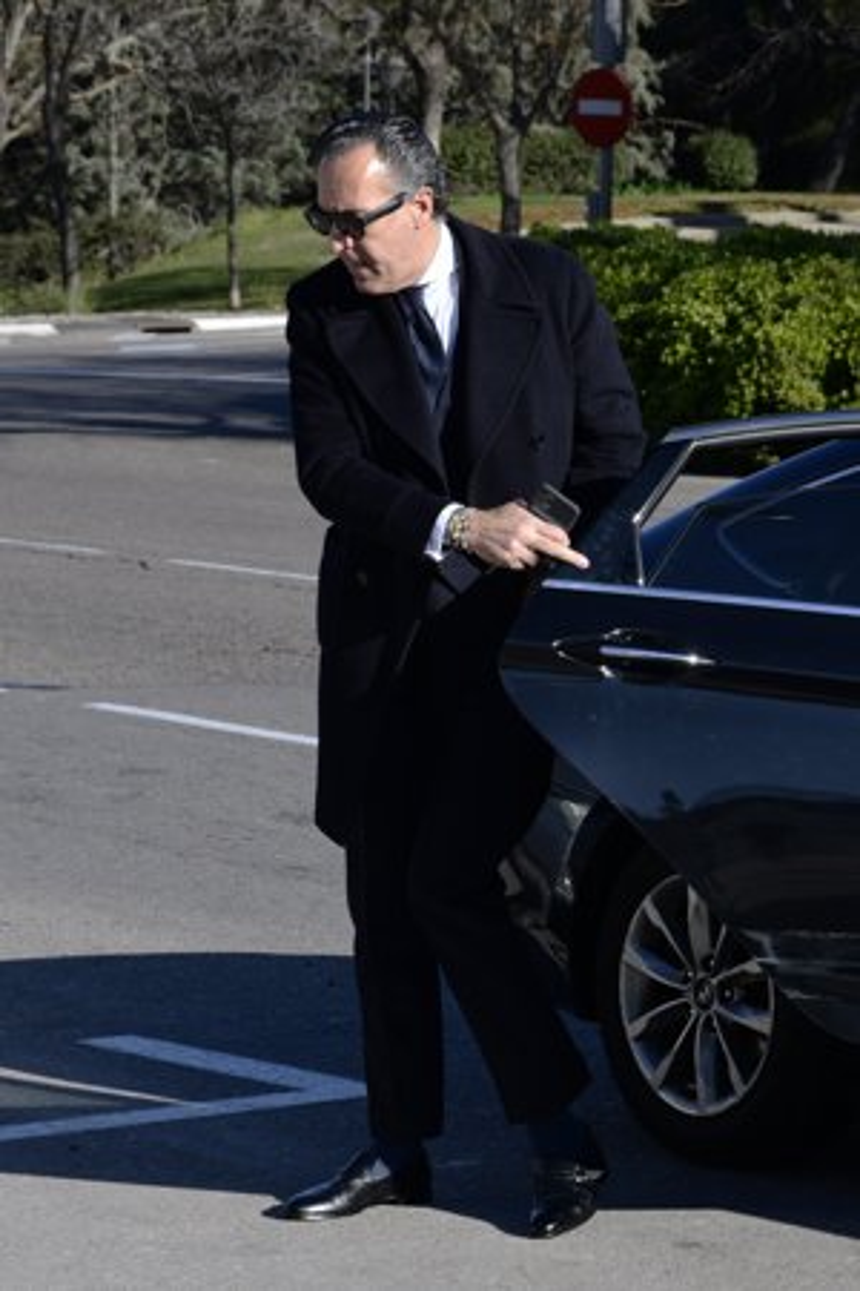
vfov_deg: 15.2
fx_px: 4837
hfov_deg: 10.2
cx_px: 430
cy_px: 646
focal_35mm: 135
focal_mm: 90
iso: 250
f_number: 9
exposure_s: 1/320
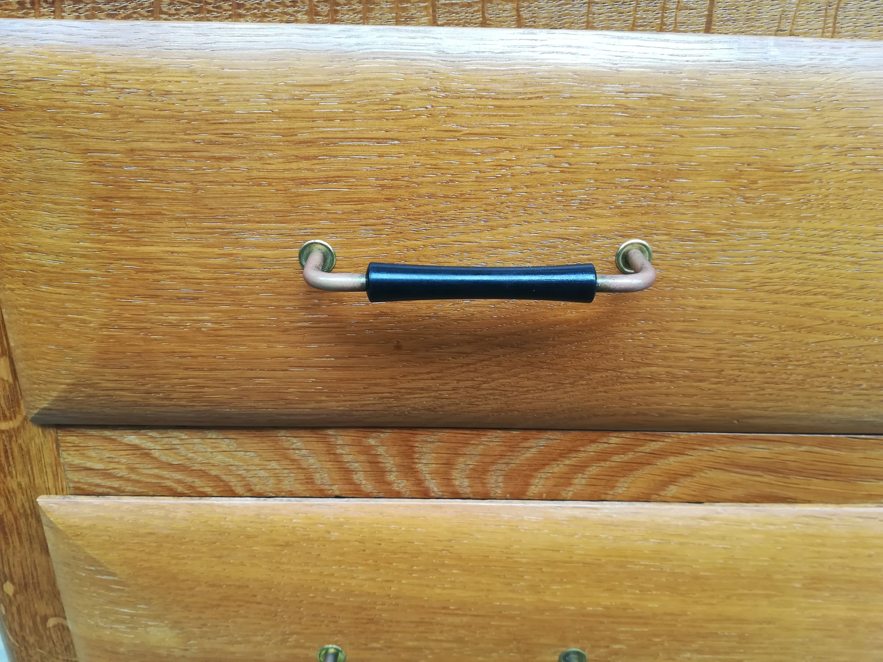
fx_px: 663
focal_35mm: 26
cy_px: 331
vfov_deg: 53.1
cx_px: 442
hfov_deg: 67.3
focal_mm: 3.83
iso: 80
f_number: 2.2
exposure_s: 1/60
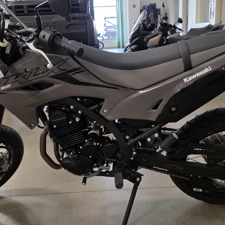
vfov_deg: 40.0
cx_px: 104
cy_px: 106
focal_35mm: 42
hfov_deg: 40.0
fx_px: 309
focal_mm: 6.3
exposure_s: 1/63
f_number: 1.7
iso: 200
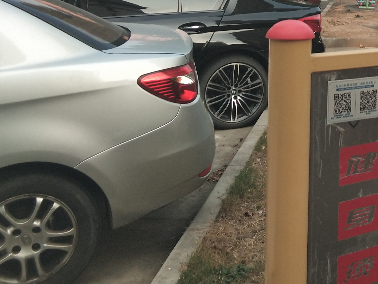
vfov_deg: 20.7
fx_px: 754
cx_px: 390
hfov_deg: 26.5
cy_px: 12
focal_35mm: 69
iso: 50
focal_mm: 3.69
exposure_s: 1/343
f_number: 2.2
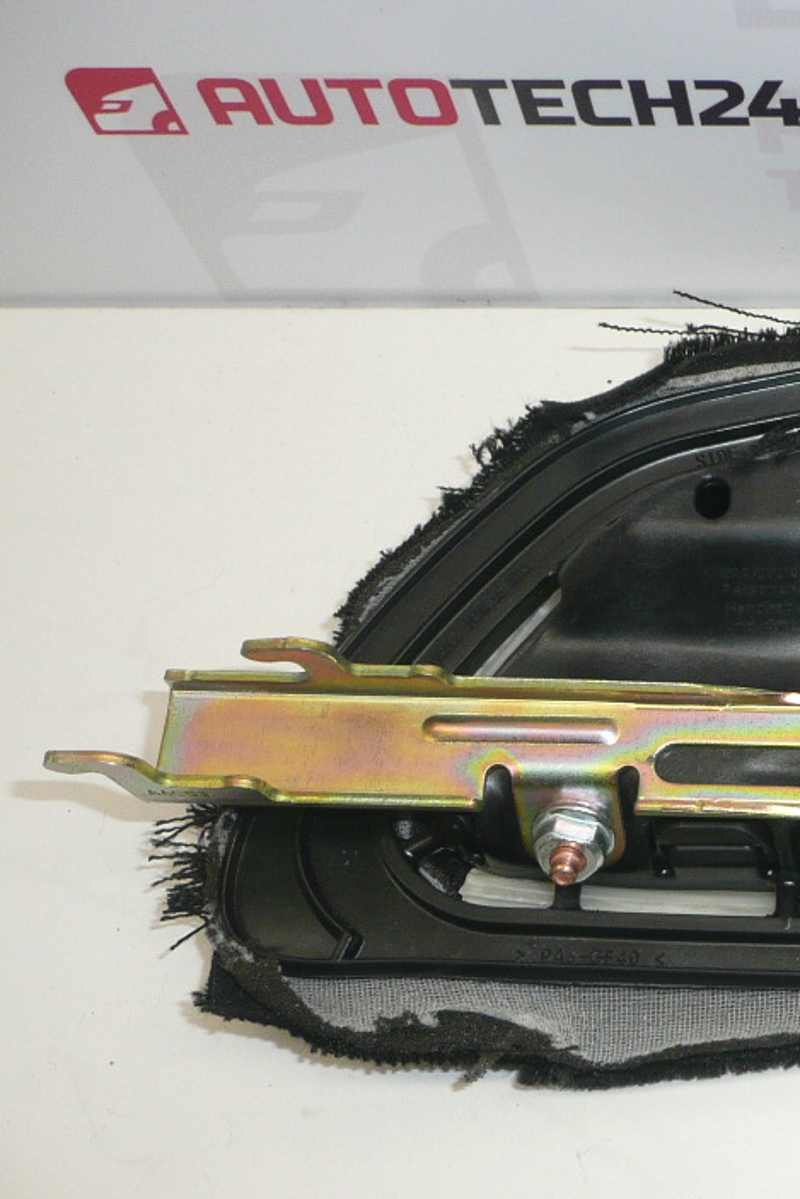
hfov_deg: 22.6
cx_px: 1054
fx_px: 1766
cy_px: 646
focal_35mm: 53
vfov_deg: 37.5
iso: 100
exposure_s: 1/80
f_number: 3.3
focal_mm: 4.6
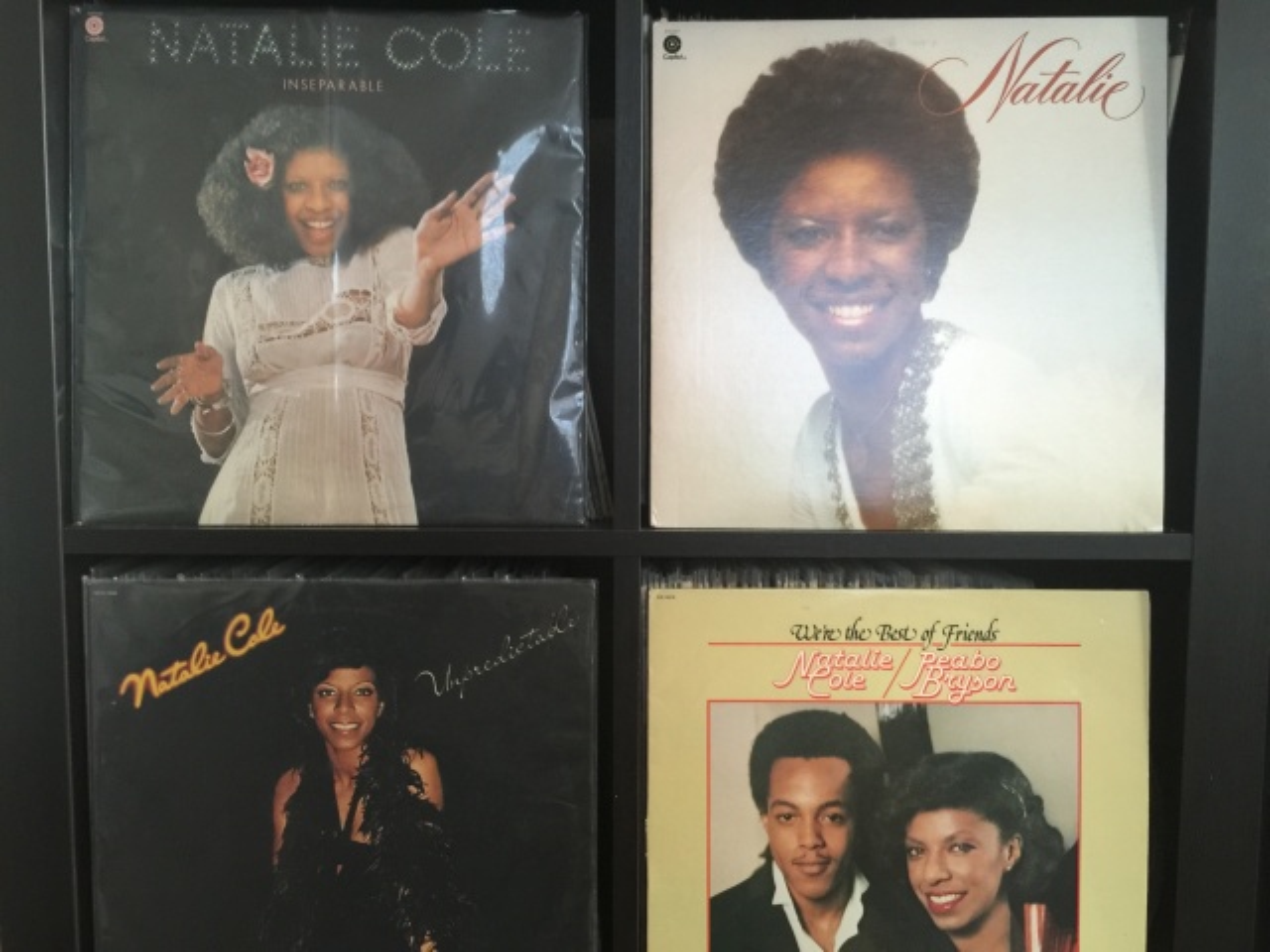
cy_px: 476
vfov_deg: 48.2
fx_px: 1064
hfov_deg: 61.7
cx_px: 635
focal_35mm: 29
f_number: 2.2
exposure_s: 1/8
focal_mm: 4.15
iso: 100
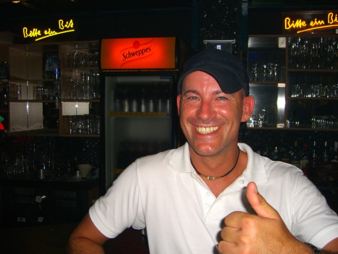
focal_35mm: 38
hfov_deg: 49.0
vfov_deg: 37.7
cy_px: 127
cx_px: 169
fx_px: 371
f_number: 2.8
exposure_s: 1/60
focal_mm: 7.9
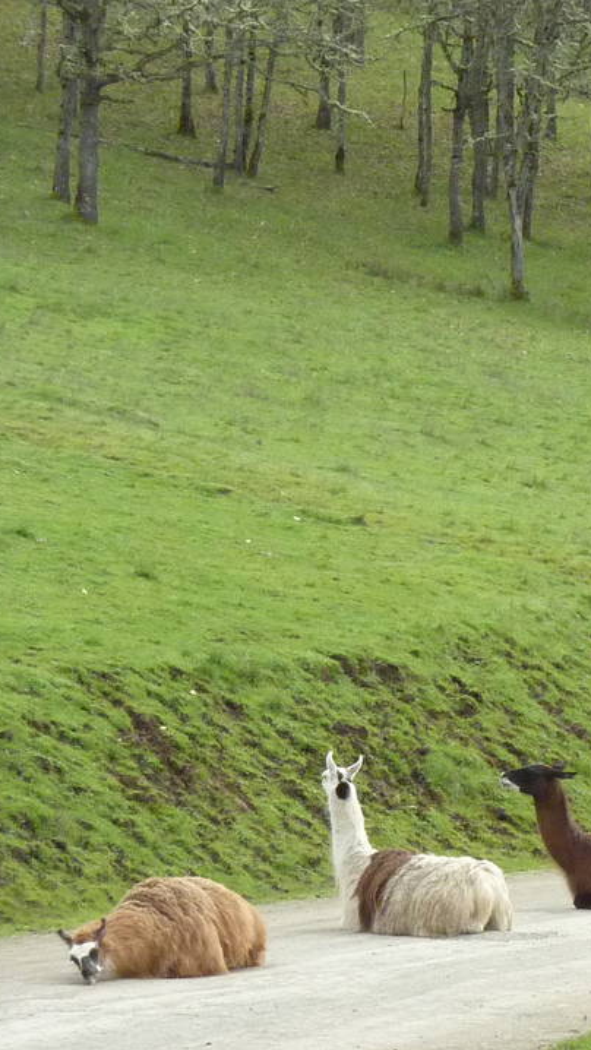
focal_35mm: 289
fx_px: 8049
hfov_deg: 4.2
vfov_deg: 7.5
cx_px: 879
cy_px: 456
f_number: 4.4
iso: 250
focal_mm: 19.5
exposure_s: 1/500
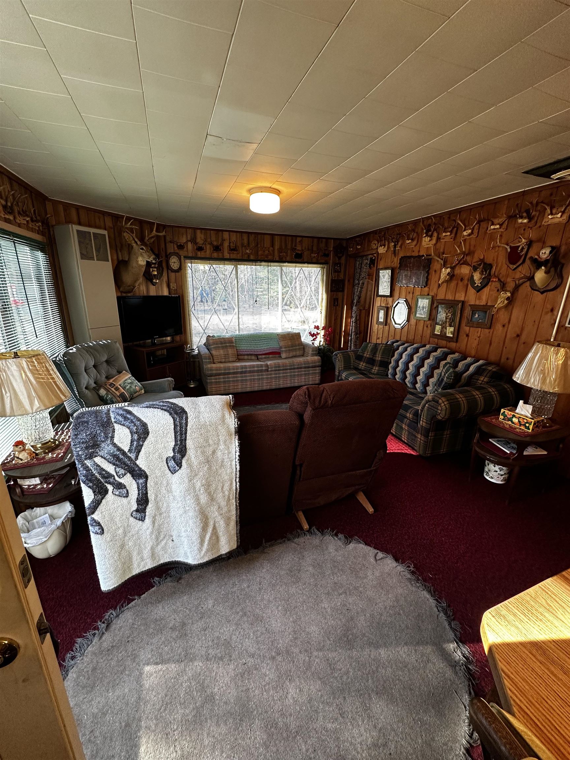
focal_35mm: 14
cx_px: 285
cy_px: 380
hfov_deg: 85.7
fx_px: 307
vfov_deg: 102.1
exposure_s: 1/60
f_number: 2.2
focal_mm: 2.22
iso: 160
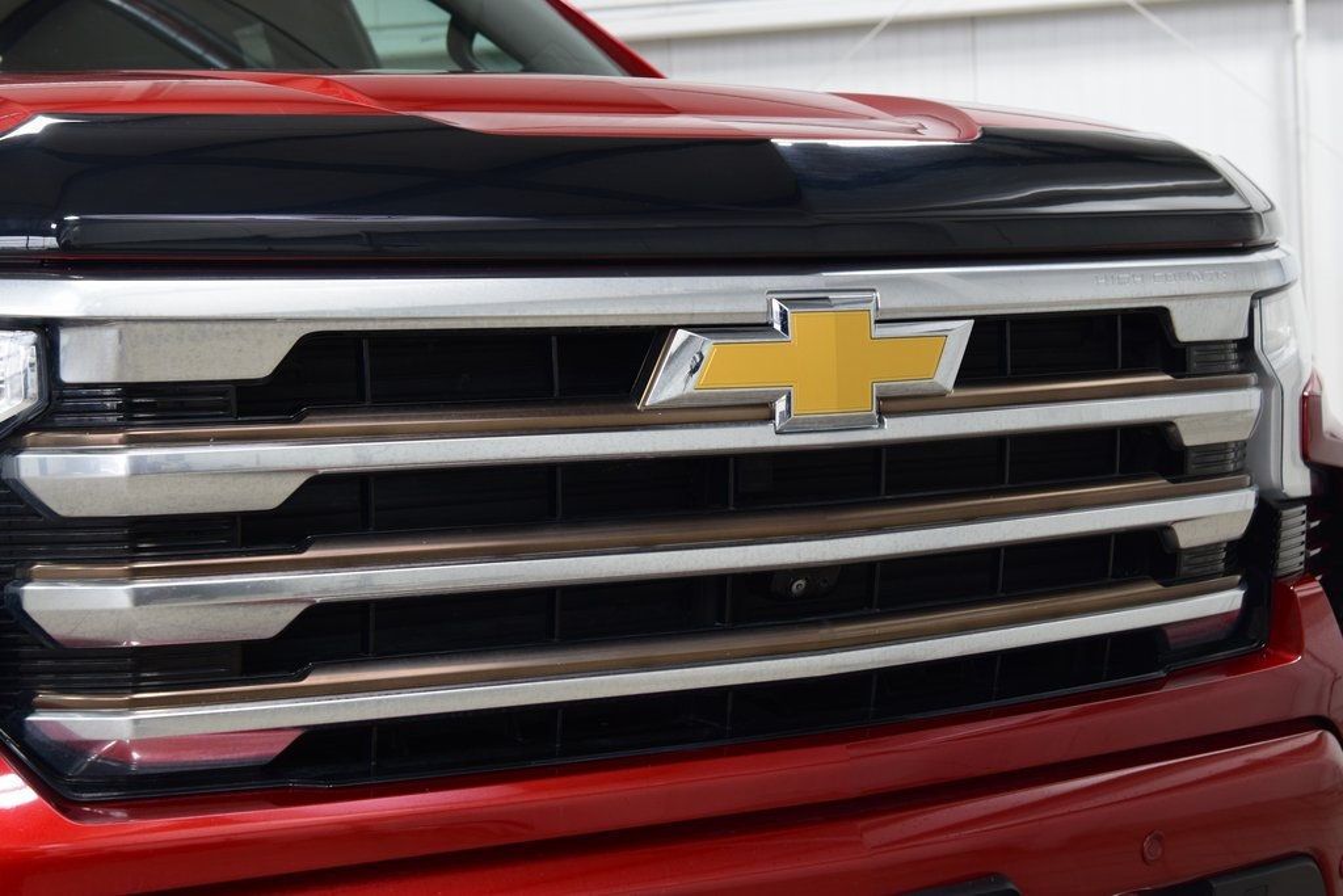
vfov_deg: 19.7
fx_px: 2574
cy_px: 448
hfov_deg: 29.2
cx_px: 672
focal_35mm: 69
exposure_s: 1/15
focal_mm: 46
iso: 560
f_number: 6.3
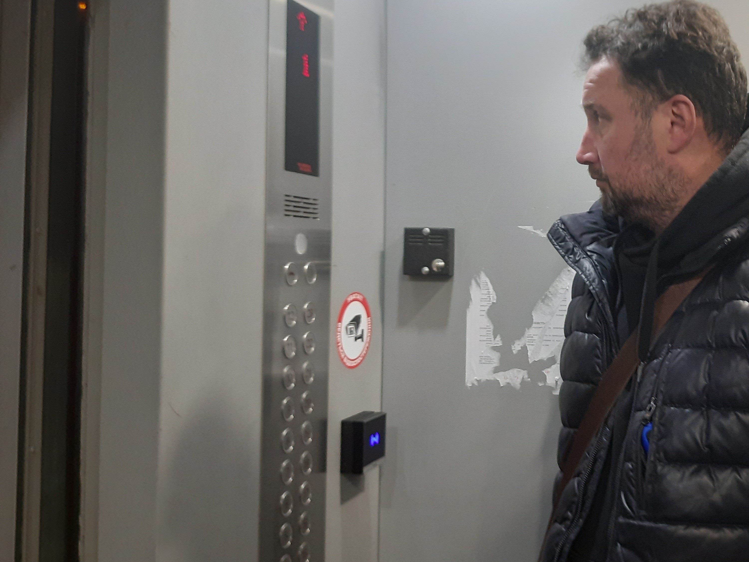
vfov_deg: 38.6
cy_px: 235
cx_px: 573
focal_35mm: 37
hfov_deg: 48.0
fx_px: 801
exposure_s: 1/33
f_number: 1.8
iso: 400
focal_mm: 5.23
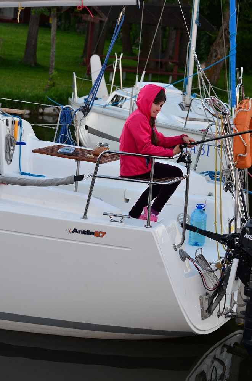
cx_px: 126
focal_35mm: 105
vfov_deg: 19.5
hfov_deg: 13.0
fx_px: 1108
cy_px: 190
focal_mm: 70
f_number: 5
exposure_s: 1/60
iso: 640
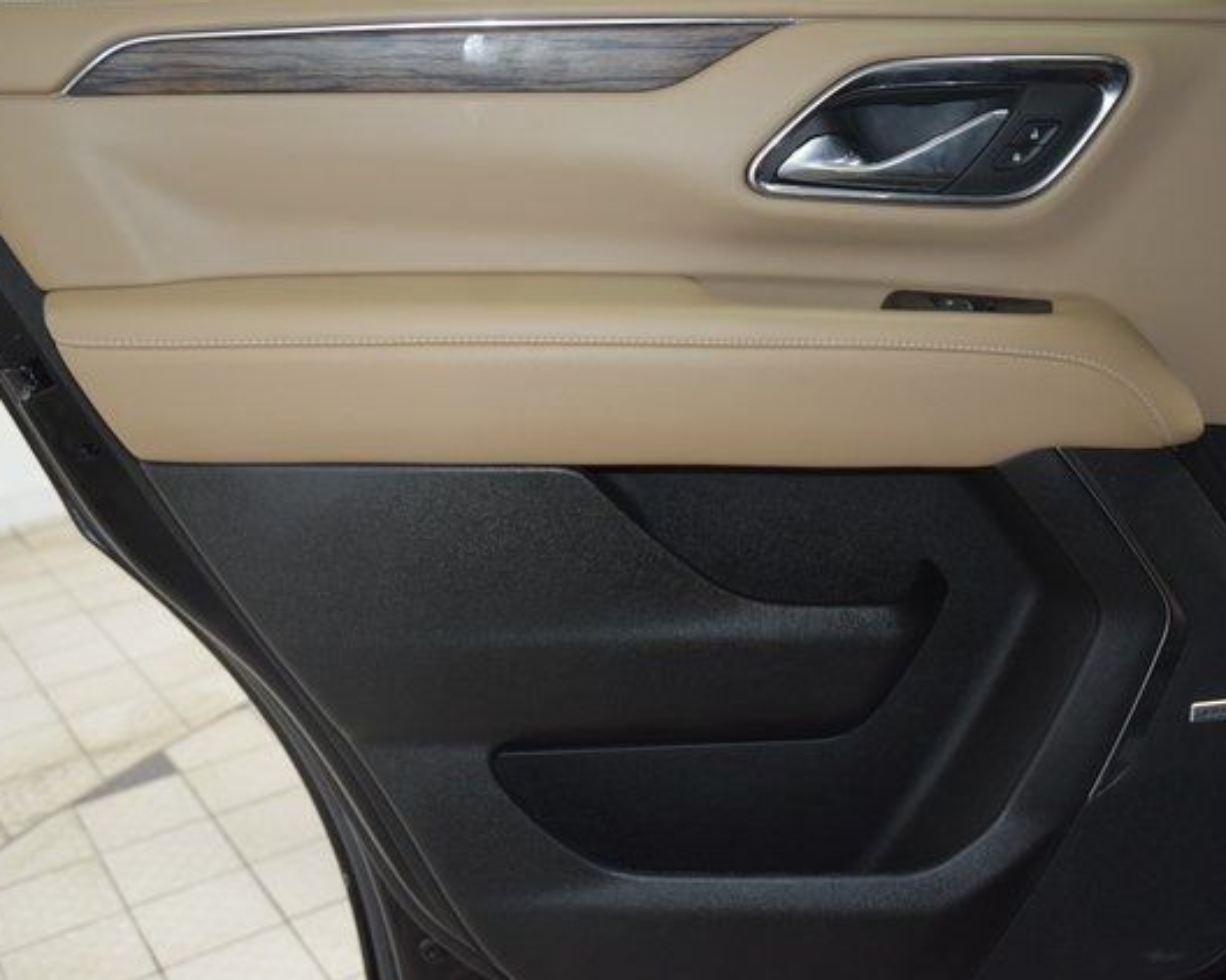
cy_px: 493
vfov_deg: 36.5
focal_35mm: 41
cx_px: 673
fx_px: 1487
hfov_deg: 44.7
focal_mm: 24
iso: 1800
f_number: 3.8
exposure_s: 1/60
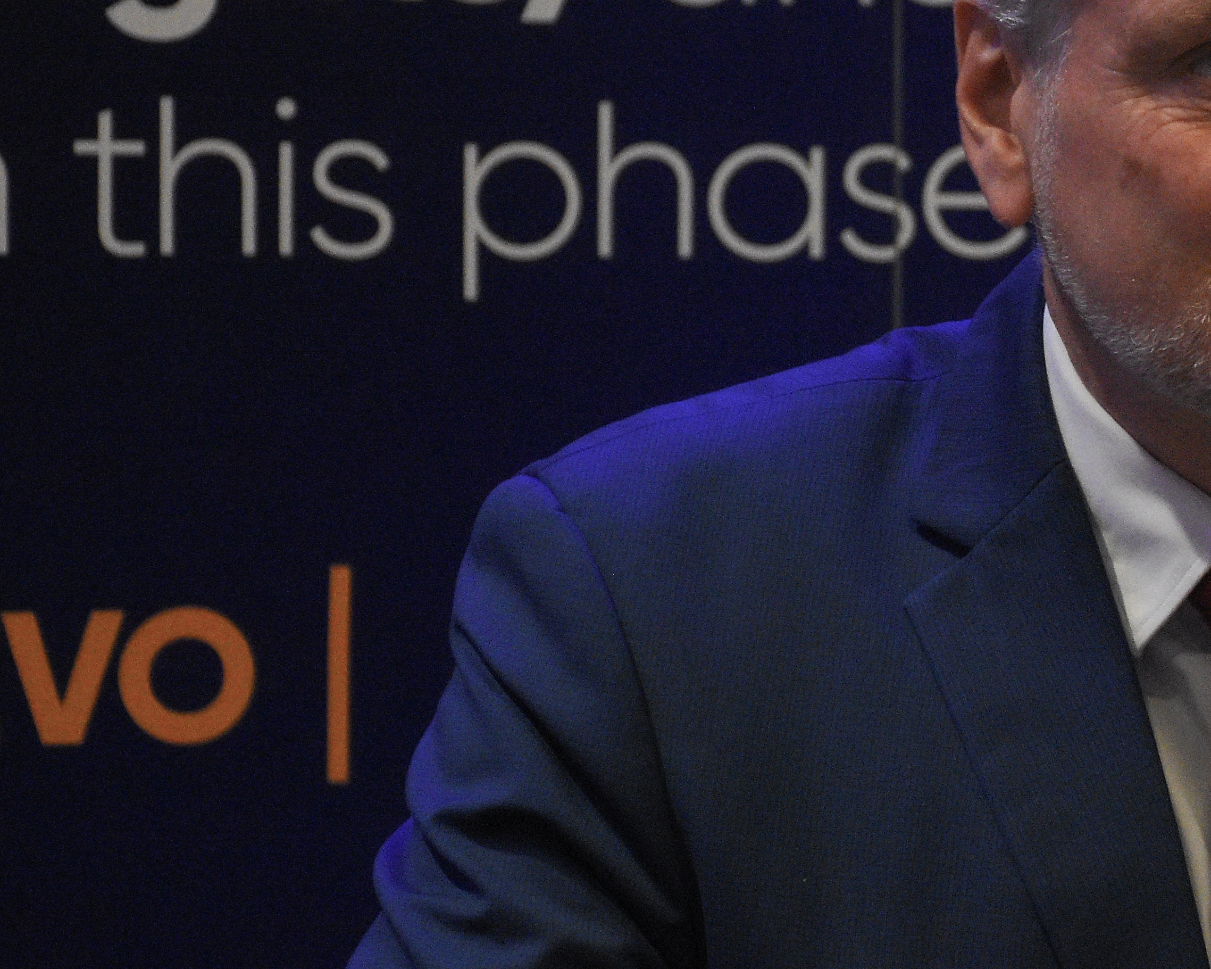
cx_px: 1448
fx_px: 9971
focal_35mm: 278
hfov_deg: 6.9
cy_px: 430
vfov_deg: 5.6
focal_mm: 75
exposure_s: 1/200
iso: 3200
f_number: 5
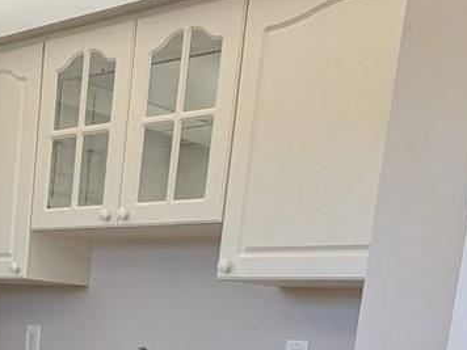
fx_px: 971
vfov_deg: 17.9
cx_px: -62
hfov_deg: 24.9
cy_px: 551
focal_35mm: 72
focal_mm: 2.35
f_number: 2.2
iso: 48
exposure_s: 1/120
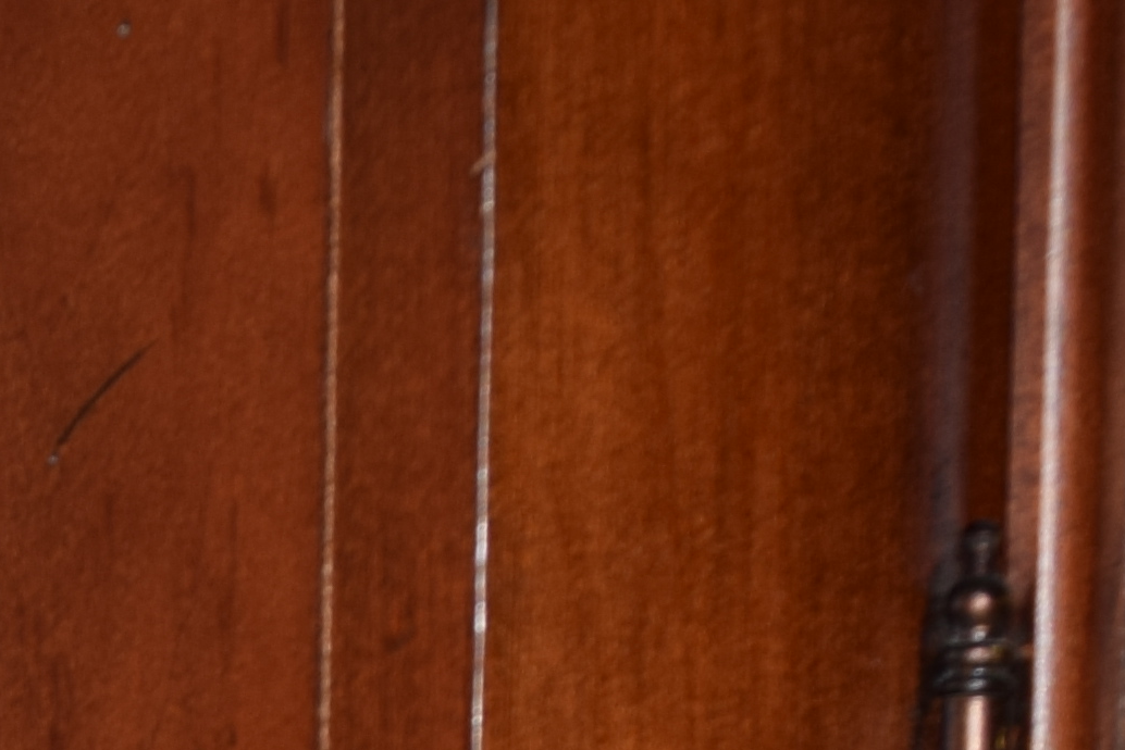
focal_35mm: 174
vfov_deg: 7.2
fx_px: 5439
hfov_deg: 11.1
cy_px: 2130
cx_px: -786
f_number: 8
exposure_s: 1/60
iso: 100
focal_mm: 20
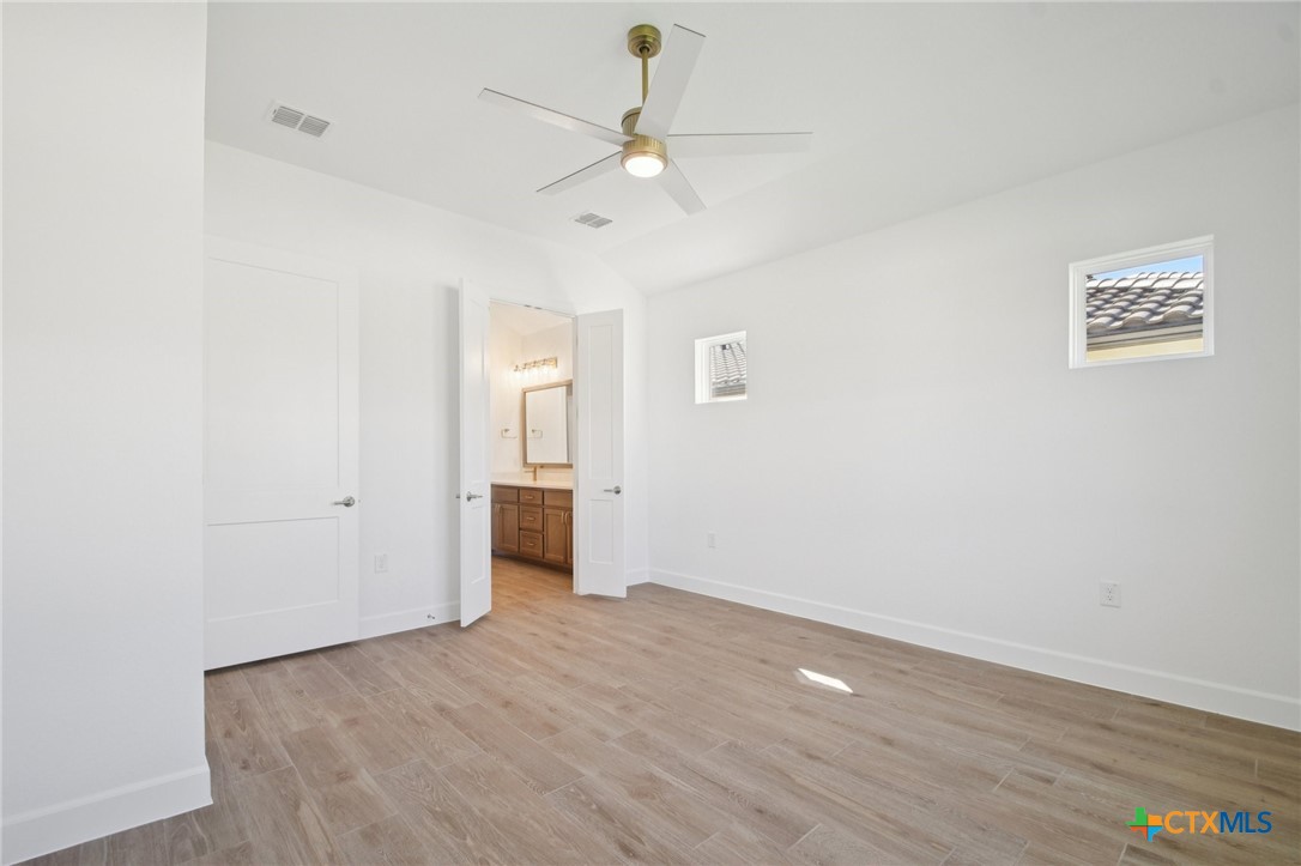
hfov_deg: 100.4
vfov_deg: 77.3
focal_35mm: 15
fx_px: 542
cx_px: 650
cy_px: 433
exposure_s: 1/30
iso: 400
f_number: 8
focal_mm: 10
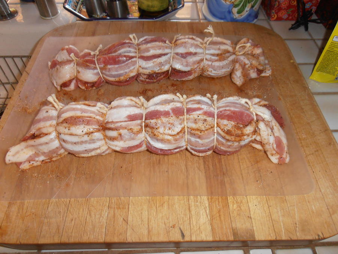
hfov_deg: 71.6
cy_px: 127
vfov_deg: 56.8
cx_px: 169
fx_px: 234
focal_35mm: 24
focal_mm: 4.2
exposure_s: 1/30
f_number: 3
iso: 125
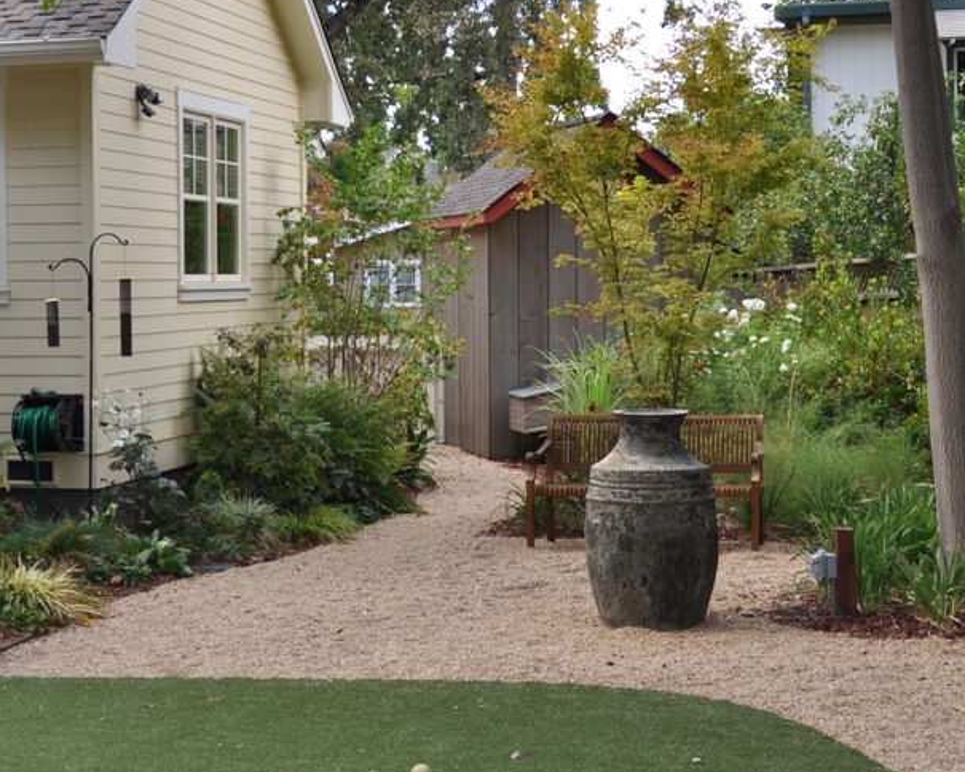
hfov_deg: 24.7
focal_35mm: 77
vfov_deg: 19.9
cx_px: 434
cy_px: 316
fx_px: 2199
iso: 200
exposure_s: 1/200
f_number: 5
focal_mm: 22
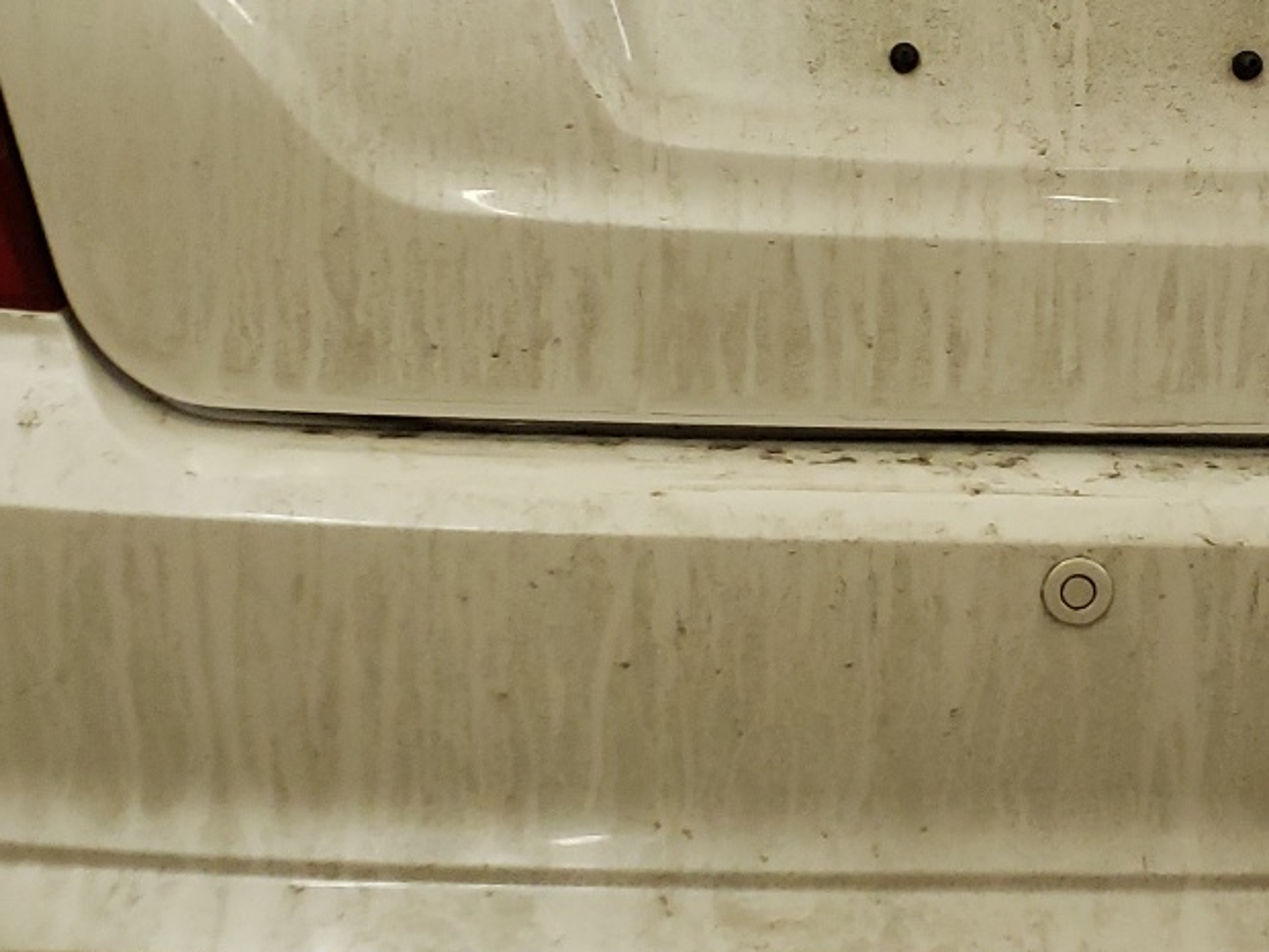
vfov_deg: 21.9
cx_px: 979
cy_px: 376
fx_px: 2457
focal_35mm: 67
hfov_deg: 28.5
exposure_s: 1/40
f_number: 1.5
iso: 254
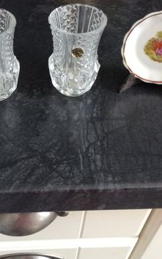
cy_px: 131
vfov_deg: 43.5
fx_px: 325
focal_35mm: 46
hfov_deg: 27.7
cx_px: 49
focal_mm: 3.3
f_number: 2.4
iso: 125
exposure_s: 1/25
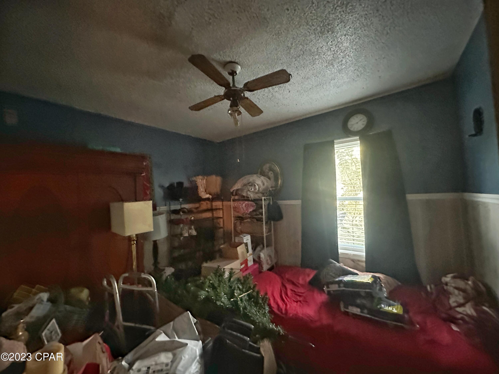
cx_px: 250
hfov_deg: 102.1
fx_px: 202
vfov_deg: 85.7
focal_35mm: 14
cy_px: 187
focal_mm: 2.22
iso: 1600
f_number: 2.2
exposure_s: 1/30
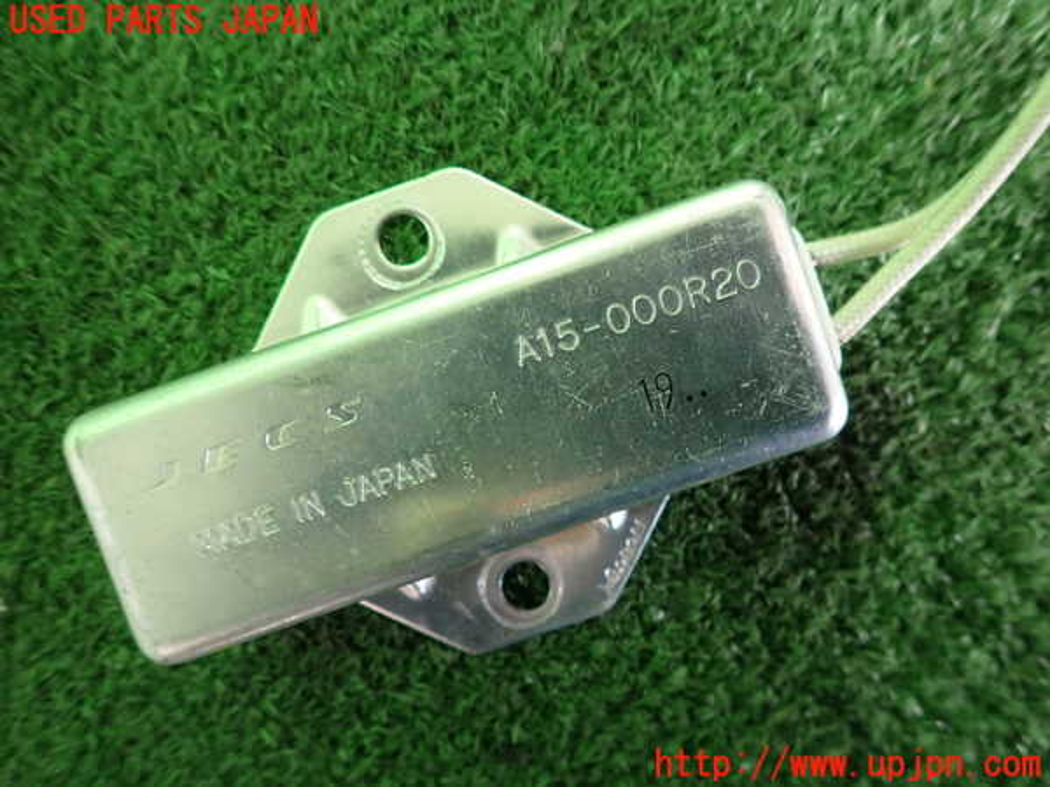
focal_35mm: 25
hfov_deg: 69.4
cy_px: 394
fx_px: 758
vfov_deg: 54.9
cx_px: 525
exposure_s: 1/50
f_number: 2
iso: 200
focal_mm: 4.5
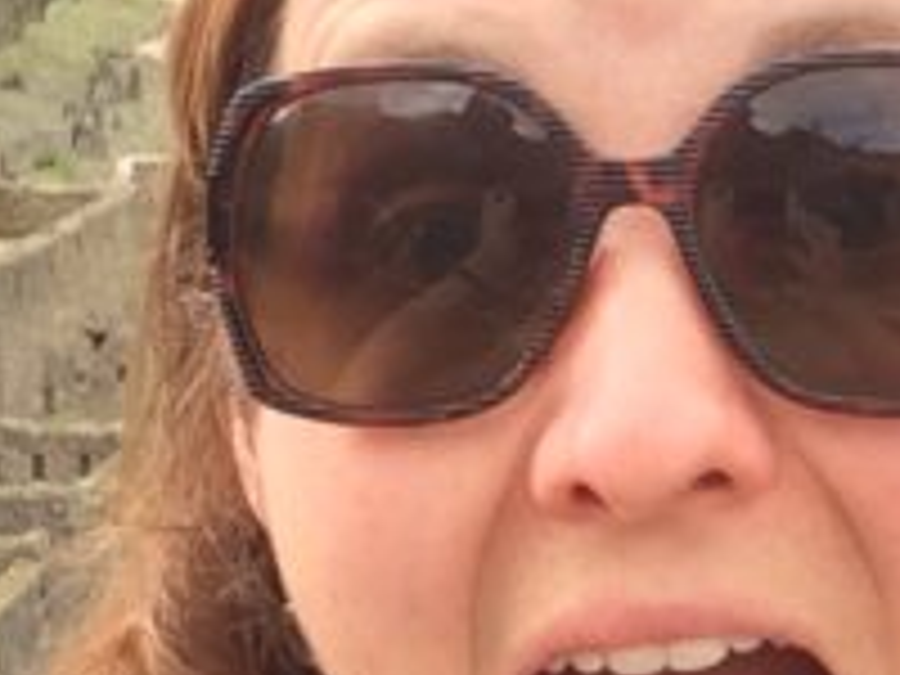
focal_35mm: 100
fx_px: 2600
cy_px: -7
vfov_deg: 14.5
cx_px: 706
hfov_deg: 19.5
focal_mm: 2.15
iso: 50
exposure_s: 1/159
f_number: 2.4
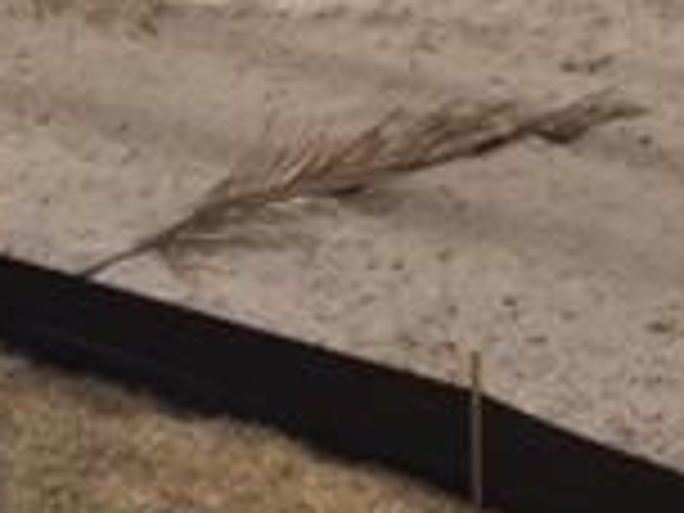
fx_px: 2411
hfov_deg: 15.0
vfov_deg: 11.0
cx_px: 1022
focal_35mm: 122
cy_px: -522
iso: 32
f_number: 2.2
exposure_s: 1/3968
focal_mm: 4.15
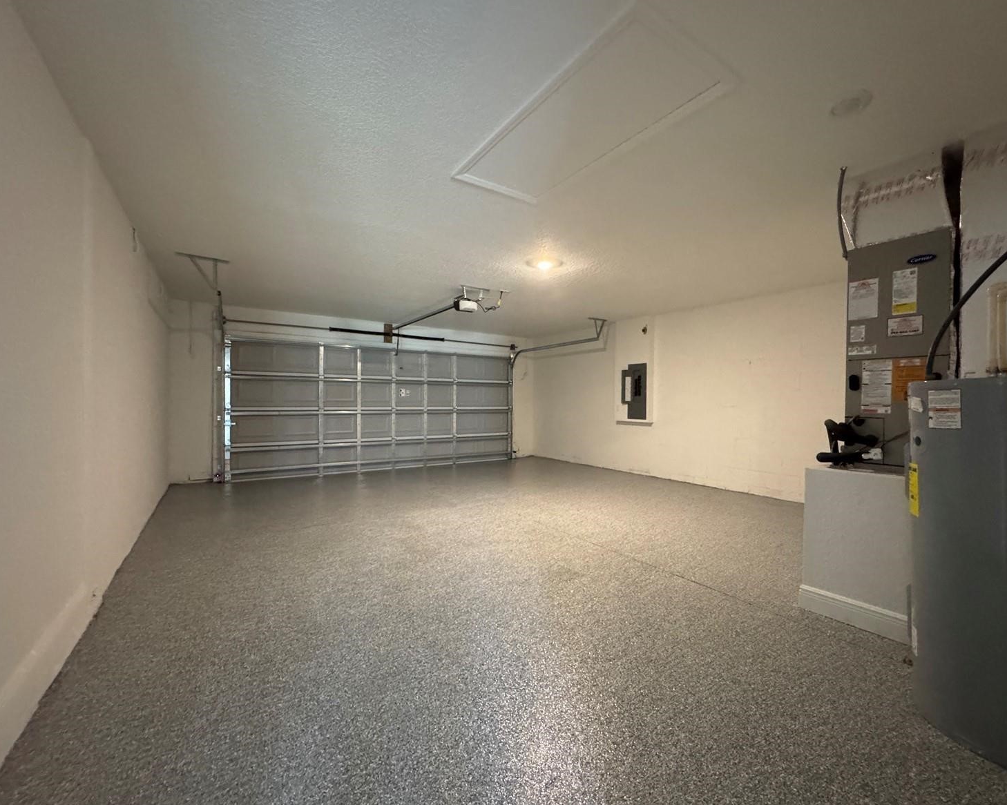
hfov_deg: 96.7
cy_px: 403
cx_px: 538
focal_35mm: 15
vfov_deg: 84.0
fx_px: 447
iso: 1000
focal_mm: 2.22
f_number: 2.2
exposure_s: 1/60
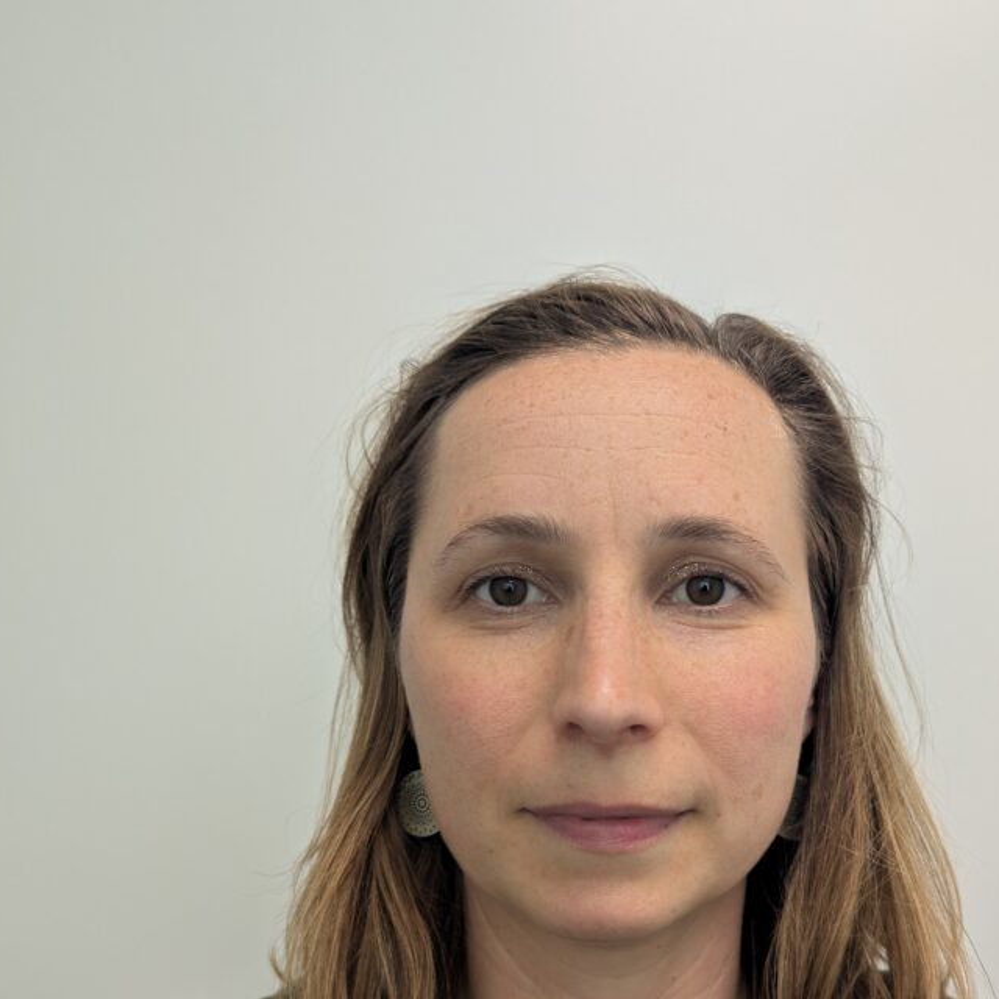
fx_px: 1110
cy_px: 674
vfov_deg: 47.6
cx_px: 585
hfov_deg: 48.2
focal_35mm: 34
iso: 47
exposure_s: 1/33.3
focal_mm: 6.81
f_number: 1.85
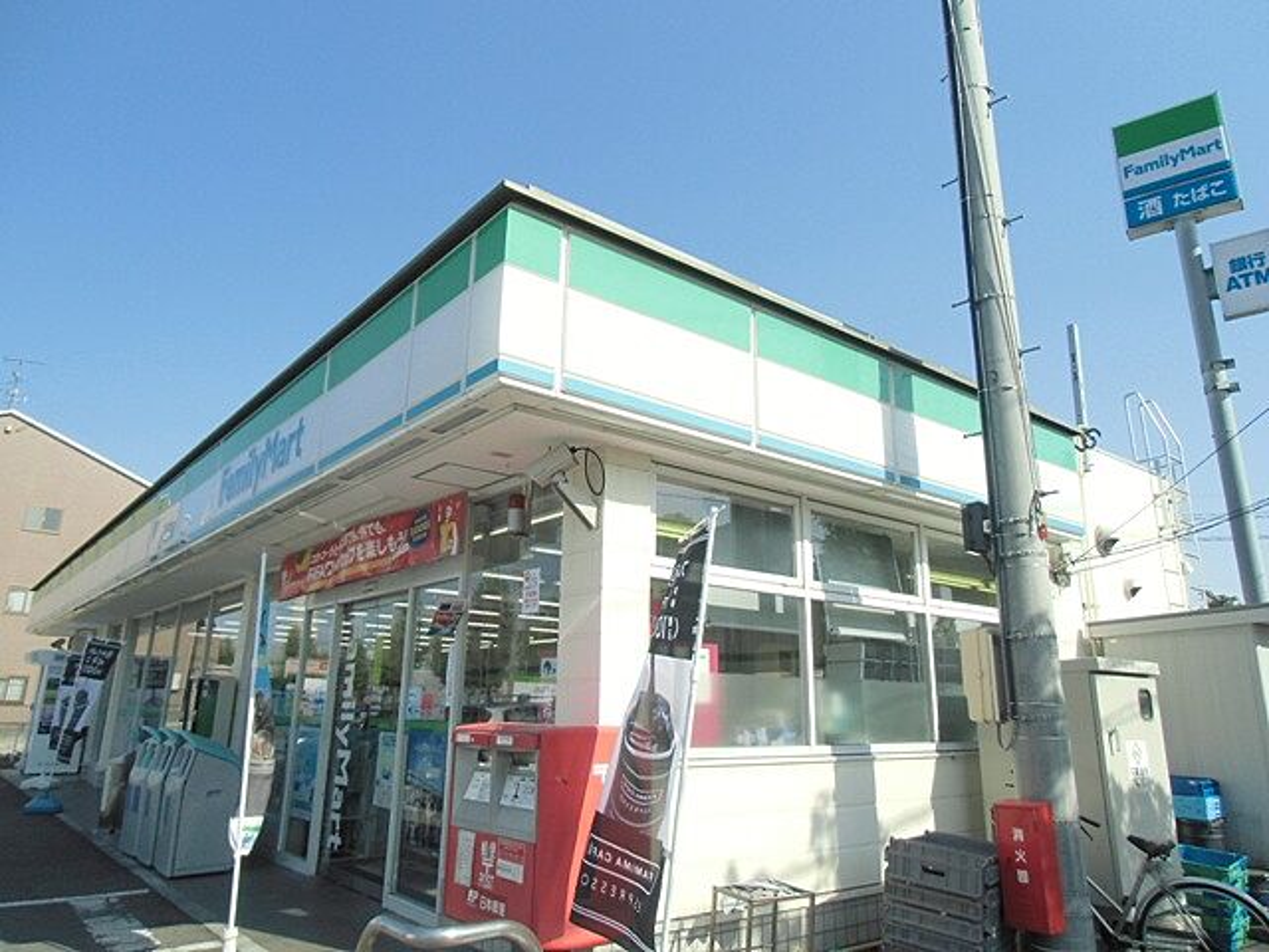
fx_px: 880
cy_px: 476
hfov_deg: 71.6
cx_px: 634
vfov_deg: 56.8
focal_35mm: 24
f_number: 3
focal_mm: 4.24
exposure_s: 1/640
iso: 64
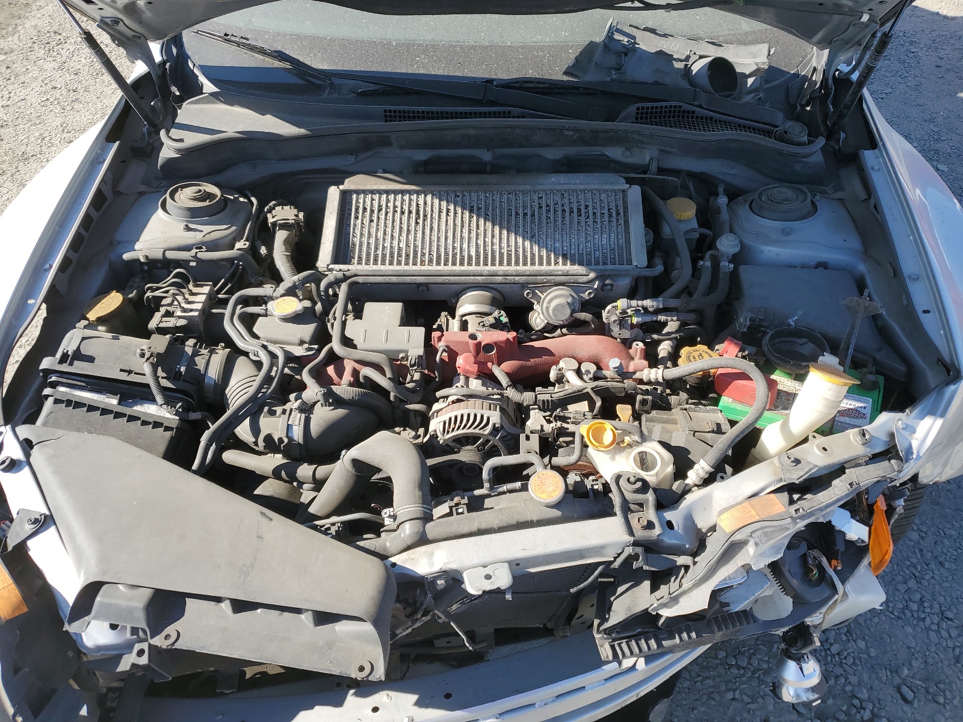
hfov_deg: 67.3
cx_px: 482
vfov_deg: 53.1
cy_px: 361
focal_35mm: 26
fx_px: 723
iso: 50
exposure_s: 1/1429
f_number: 1.5
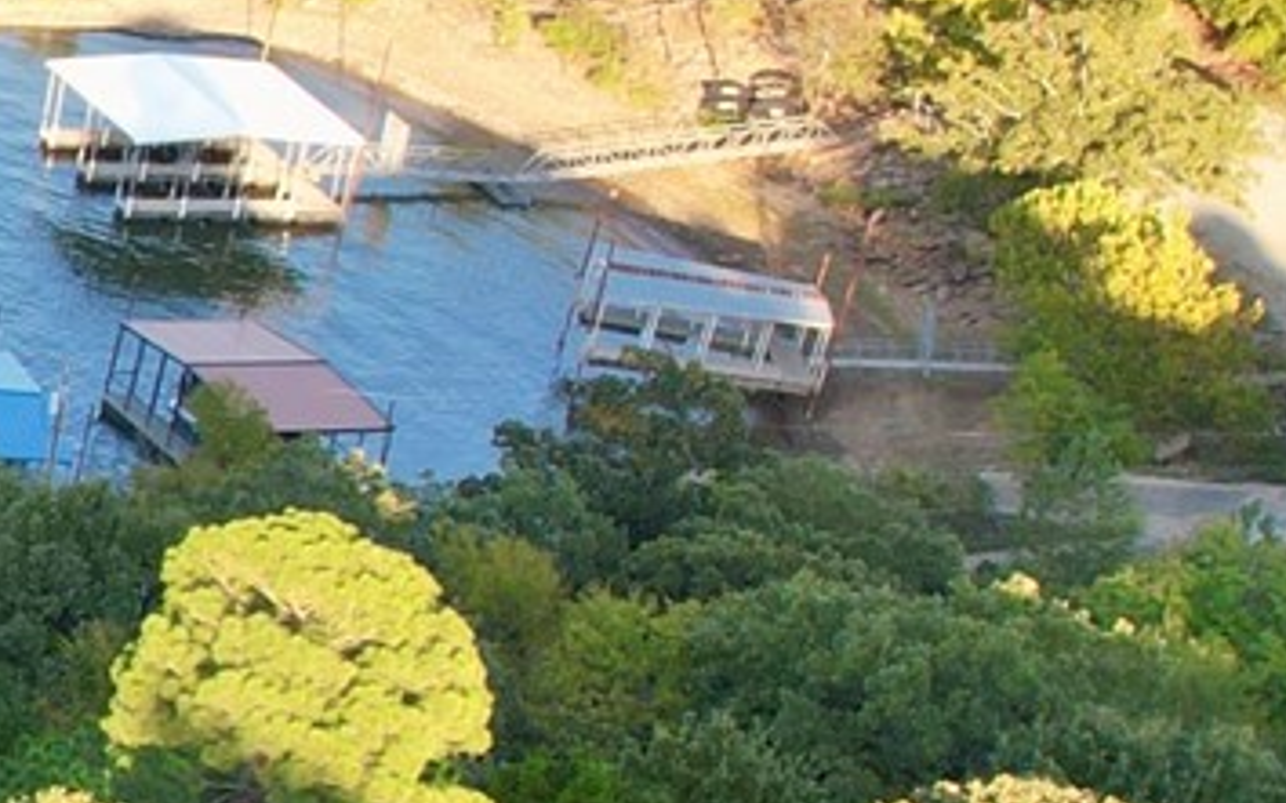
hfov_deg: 12.8
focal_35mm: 129
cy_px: 725
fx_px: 4520
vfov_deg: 10.1
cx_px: -1715
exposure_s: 1/320
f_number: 2.8
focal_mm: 8.38
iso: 100
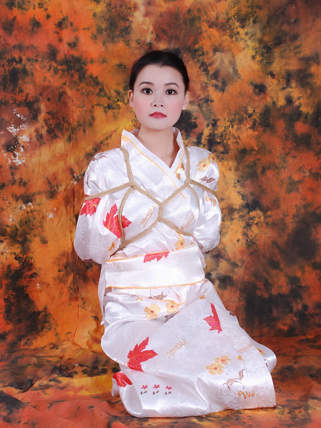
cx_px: 161
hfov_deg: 23.7
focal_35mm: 62
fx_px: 767
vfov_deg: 31.2
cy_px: 235
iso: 100
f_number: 11
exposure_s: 1/8
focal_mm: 38
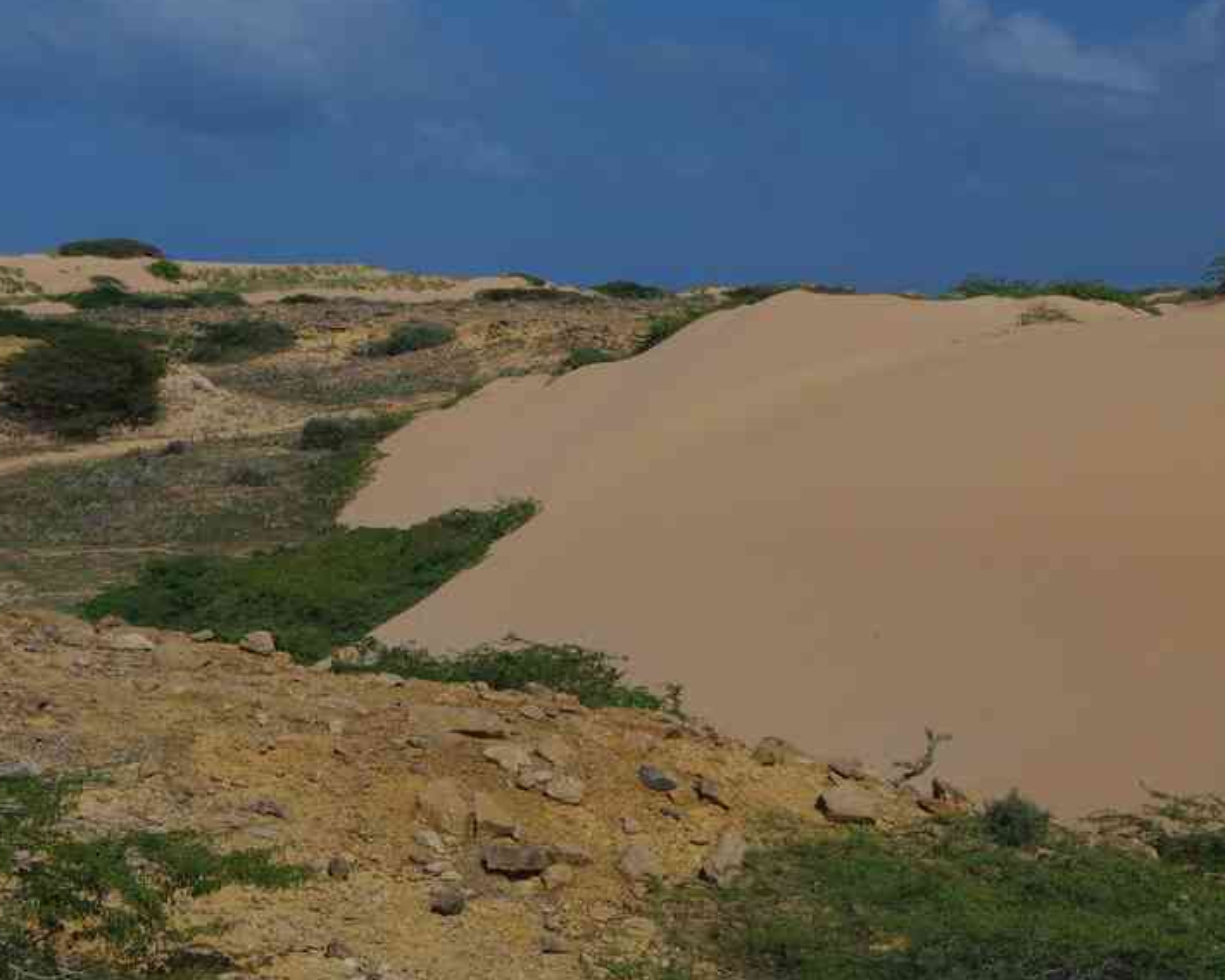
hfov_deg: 19.4
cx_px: 586
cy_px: 426
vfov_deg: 15.5
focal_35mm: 99
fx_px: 3589
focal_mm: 50
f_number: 11
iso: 100
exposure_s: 1/200
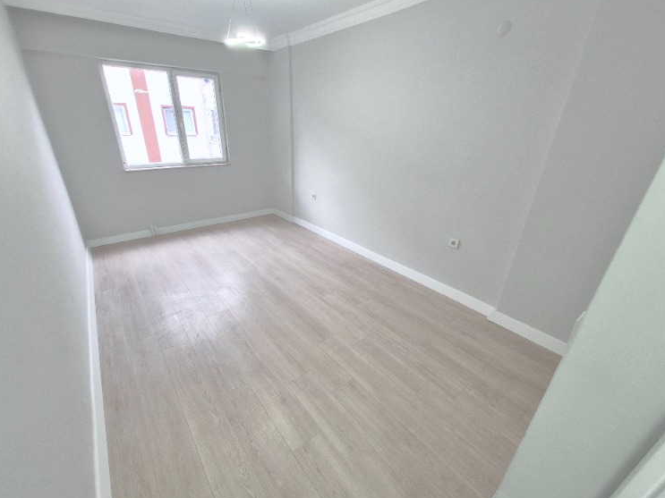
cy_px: 257
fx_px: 269
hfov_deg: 101.9
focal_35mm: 14
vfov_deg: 85.6
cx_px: 310
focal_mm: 1.74
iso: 250
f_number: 2.2
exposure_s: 1/50
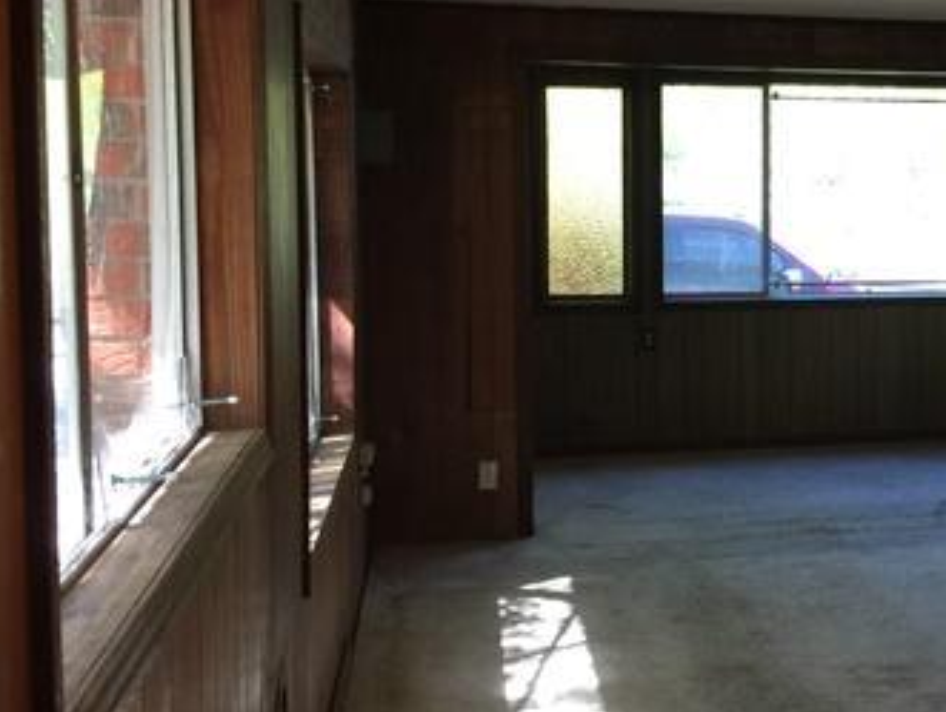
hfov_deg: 32.3
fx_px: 1532
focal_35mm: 56
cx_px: 883
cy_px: 266
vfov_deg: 26.1
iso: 32
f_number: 2.2
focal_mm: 4.15
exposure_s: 1/30
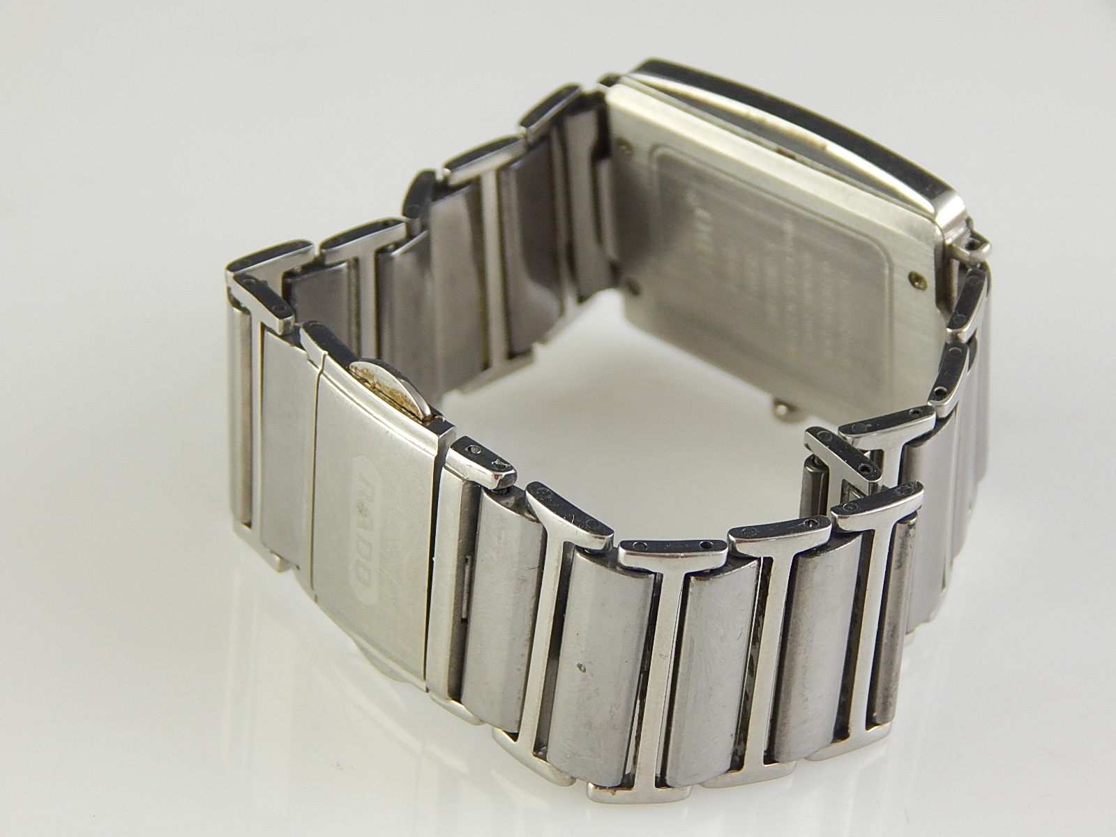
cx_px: 558
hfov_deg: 17.3
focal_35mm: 114
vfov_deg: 13.0
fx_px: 3675
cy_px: 418
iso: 280
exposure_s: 1/30
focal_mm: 20.5
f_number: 4.6
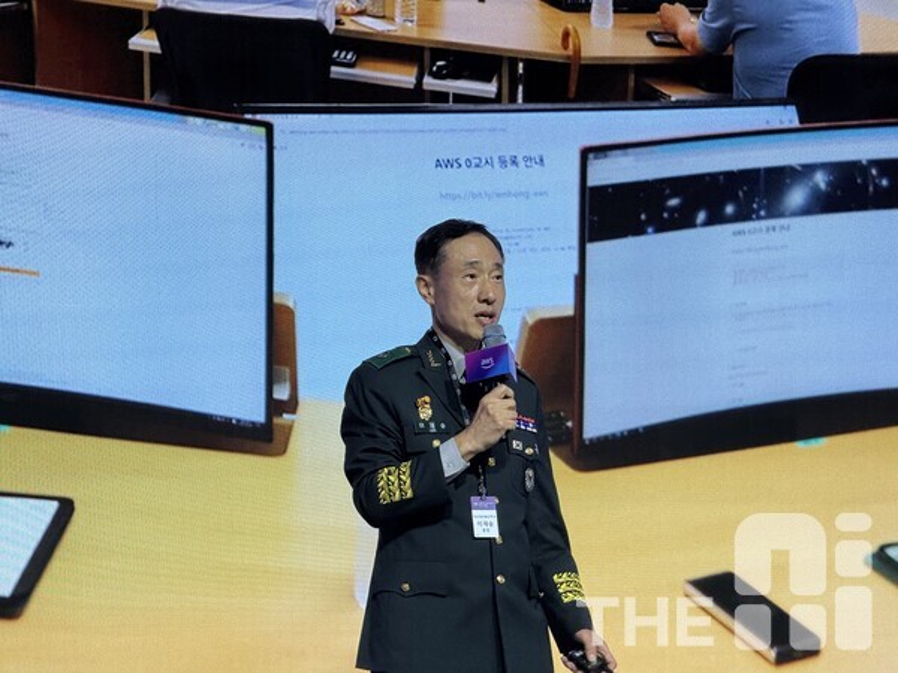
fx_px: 3113
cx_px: 449
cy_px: 336
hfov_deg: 16.4
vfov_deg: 12.3
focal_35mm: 120
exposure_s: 1/120
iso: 125
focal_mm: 15.66
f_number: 2.8
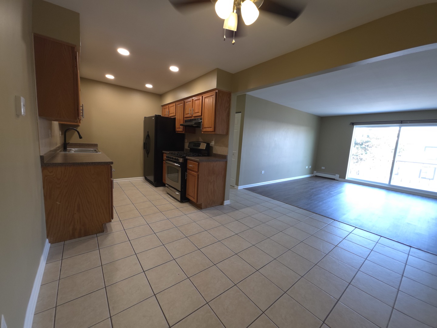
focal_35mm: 13
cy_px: 164
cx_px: 218
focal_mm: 2.2
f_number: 1.9
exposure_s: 1/30
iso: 80
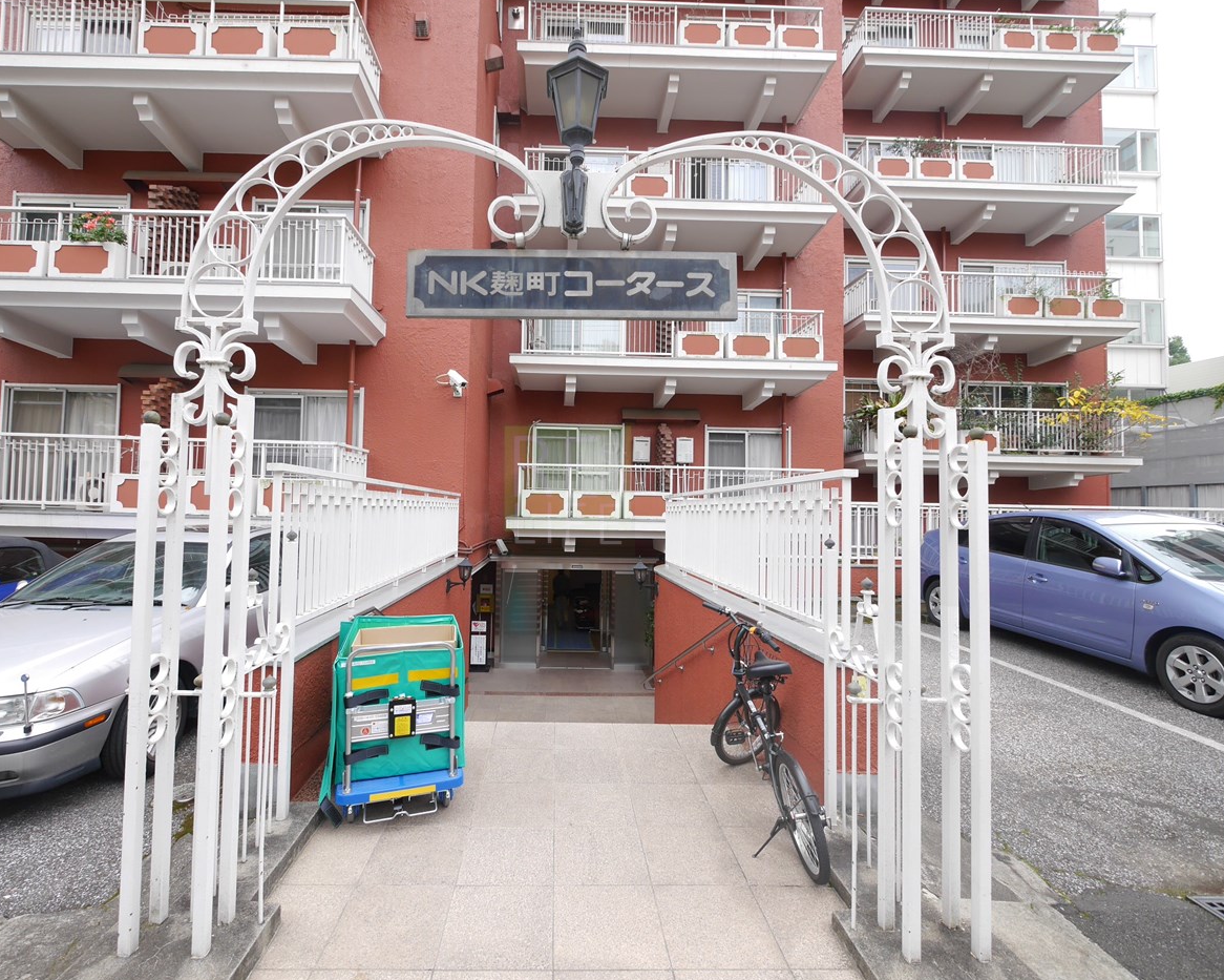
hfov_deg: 96.6
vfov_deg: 84.0
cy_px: 489
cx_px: 568
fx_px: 543
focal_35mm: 15
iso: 160
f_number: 4.5
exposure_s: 1/100
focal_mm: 7
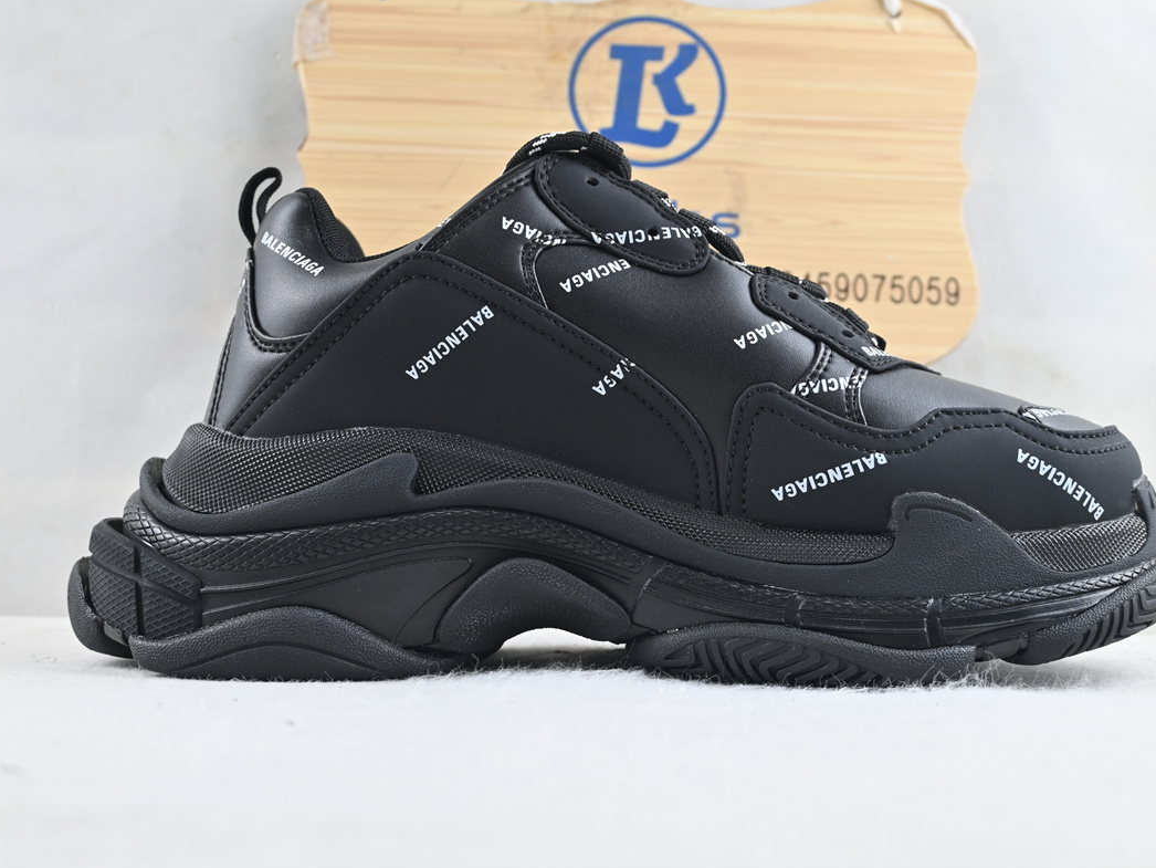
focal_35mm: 44
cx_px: 635
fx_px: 1464
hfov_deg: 43.0
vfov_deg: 33.0
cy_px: 432
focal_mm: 26.5
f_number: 4.5
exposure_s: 1/50
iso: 200
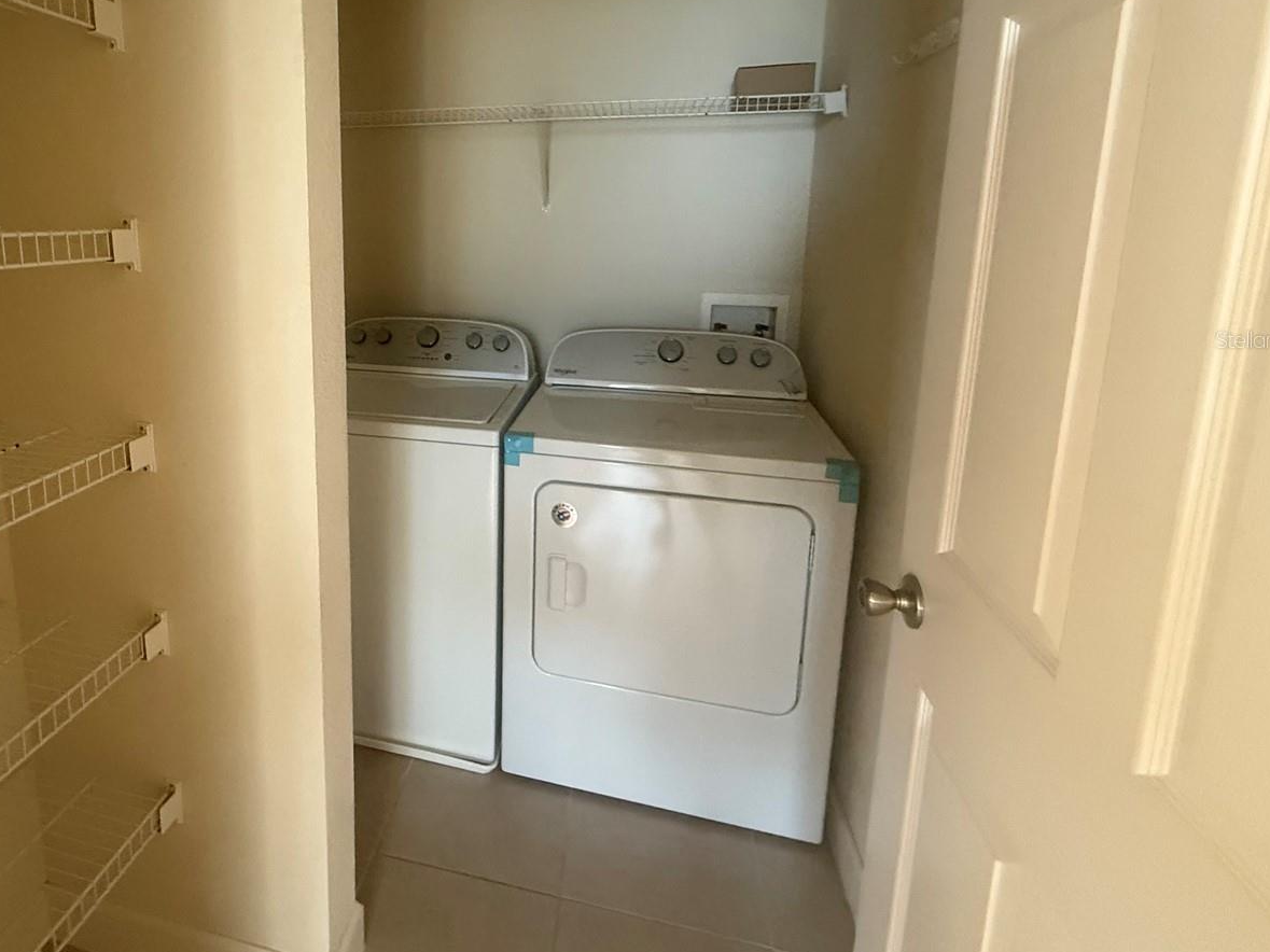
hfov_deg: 82.6
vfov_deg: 67.3
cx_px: 456
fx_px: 697
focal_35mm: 19
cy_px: 339
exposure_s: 1/60
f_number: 2.2
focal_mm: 2.22
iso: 640
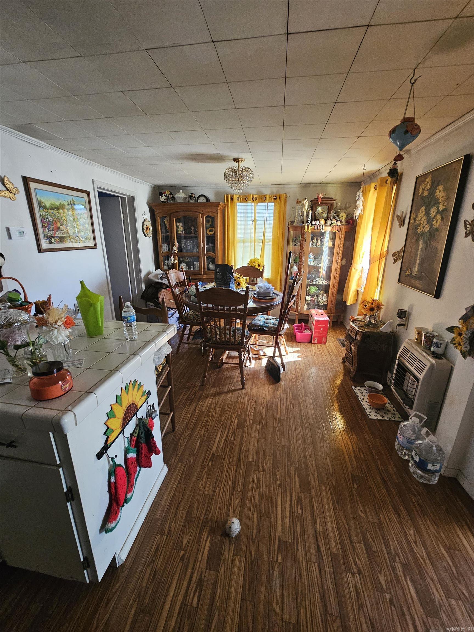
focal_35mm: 13
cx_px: 237
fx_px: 237
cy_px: 316
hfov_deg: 89.9
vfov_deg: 106.2
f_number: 2.2
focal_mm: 2.2
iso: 400
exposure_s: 1/40
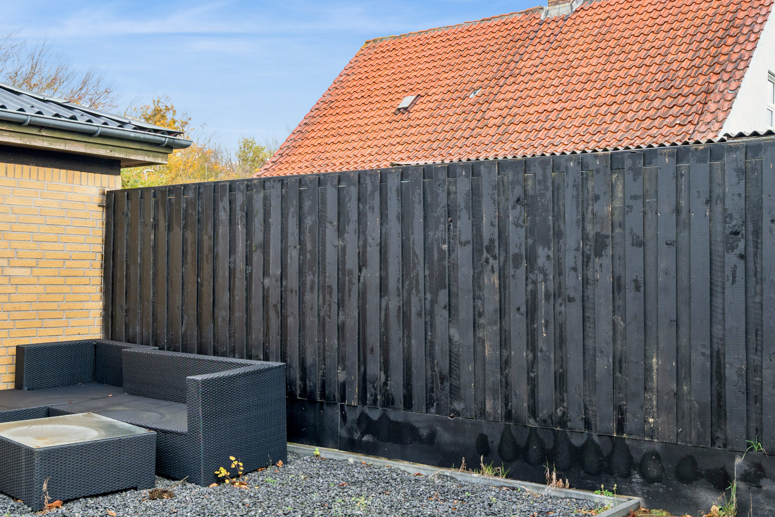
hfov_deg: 46.3
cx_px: 354
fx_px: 904
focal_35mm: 42
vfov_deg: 31.8
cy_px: 298
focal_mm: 29
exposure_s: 1/125
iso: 400
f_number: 5.6
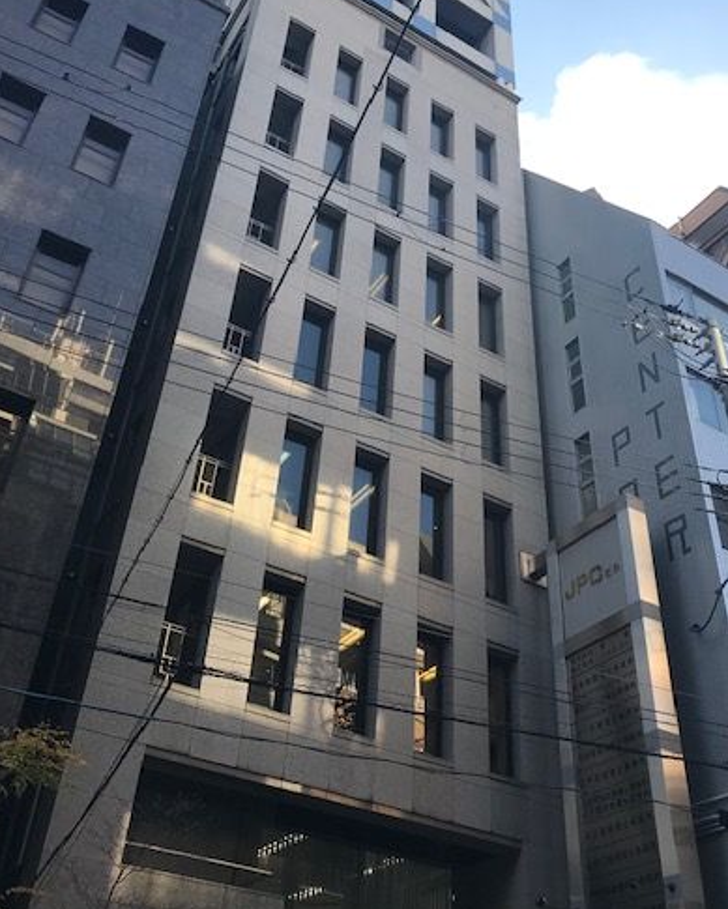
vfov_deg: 50.0
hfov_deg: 41.2
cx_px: 371
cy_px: 365
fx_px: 969
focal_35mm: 36
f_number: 1.8
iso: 20
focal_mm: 3.99
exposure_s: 1/538
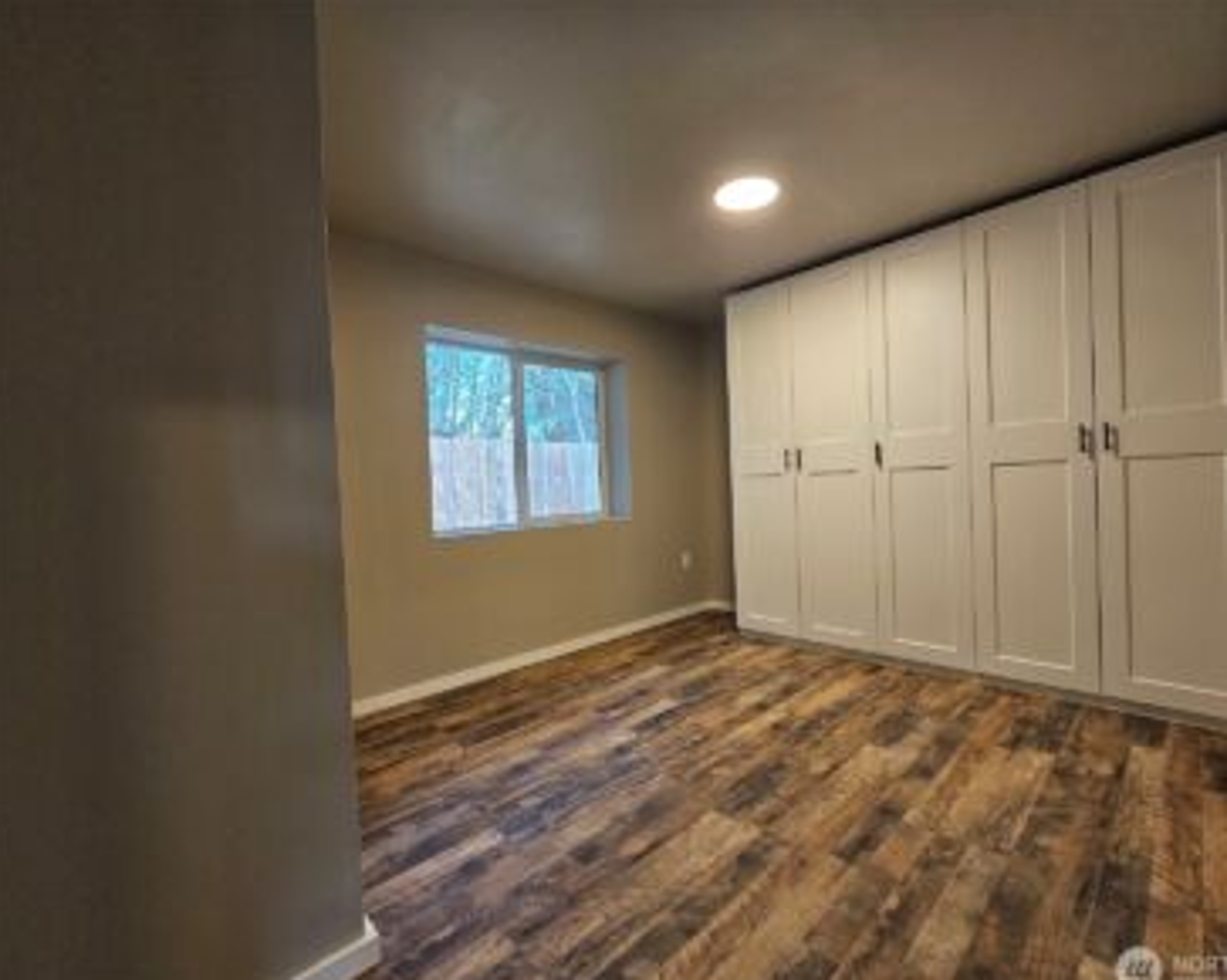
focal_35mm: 14
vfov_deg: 87.9
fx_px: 508
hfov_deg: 100.5
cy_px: 497
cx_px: 659
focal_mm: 2.2
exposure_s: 1/60
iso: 200
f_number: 2.2
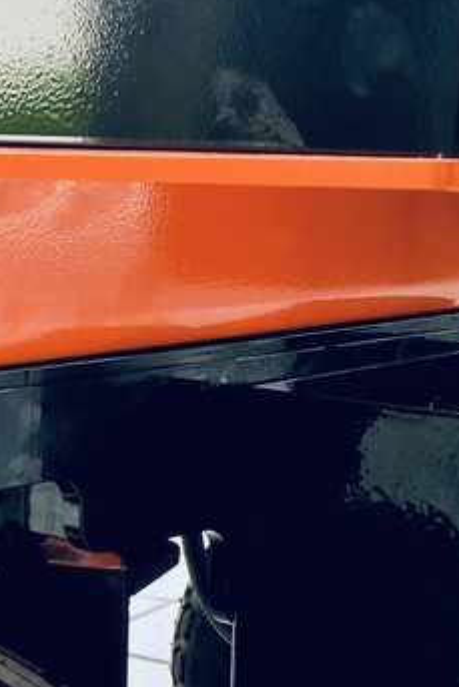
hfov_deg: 14.9
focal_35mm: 90
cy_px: 755
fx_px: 1719
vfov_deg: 21.5
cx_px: -40
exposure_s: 1/336
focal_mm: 4.15
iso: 25
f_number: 2.2
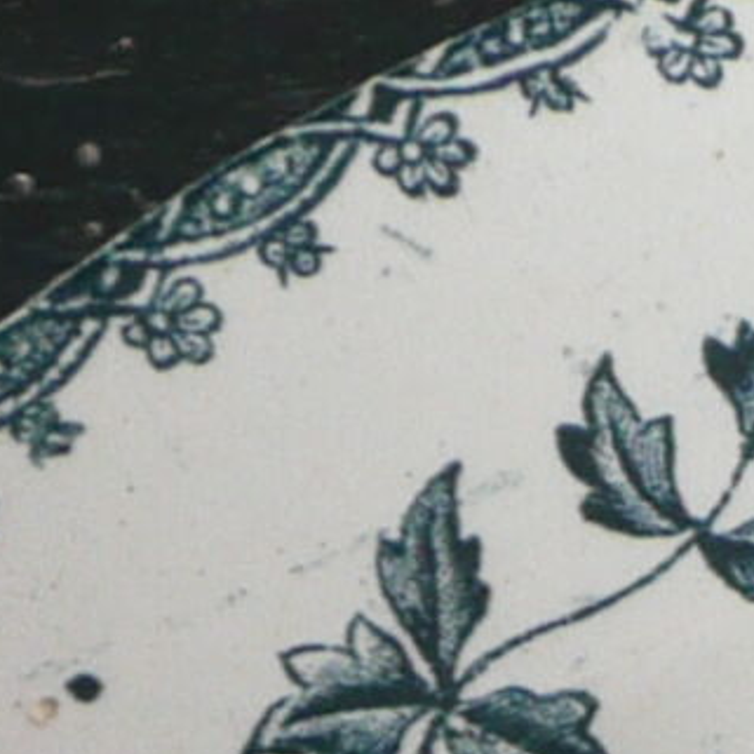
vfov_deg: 7.6
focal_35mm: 217
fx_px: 5348
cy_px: 1745
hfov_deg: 7.7
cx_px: 1487
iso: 100
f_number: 3.3
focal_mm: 4.6
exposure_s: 1/30
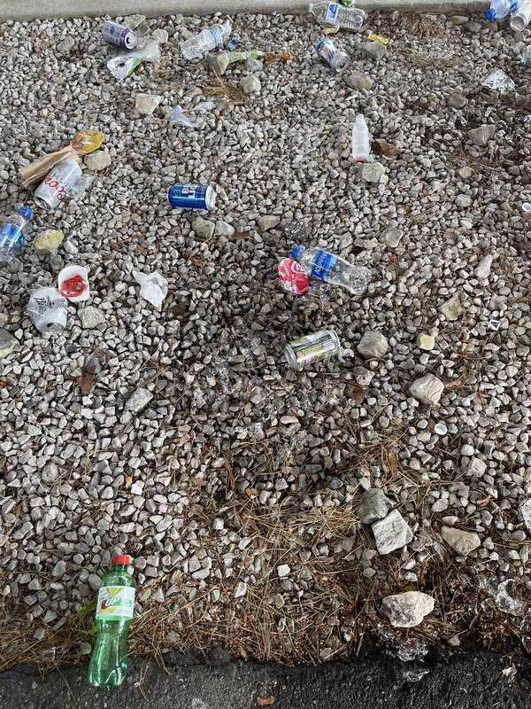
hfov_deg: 53.1
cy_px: 354
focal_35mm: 26
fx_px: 532
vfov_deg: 67.3
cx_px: 266
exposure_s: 1/121
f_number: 1.6
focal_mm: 5.1
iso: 100
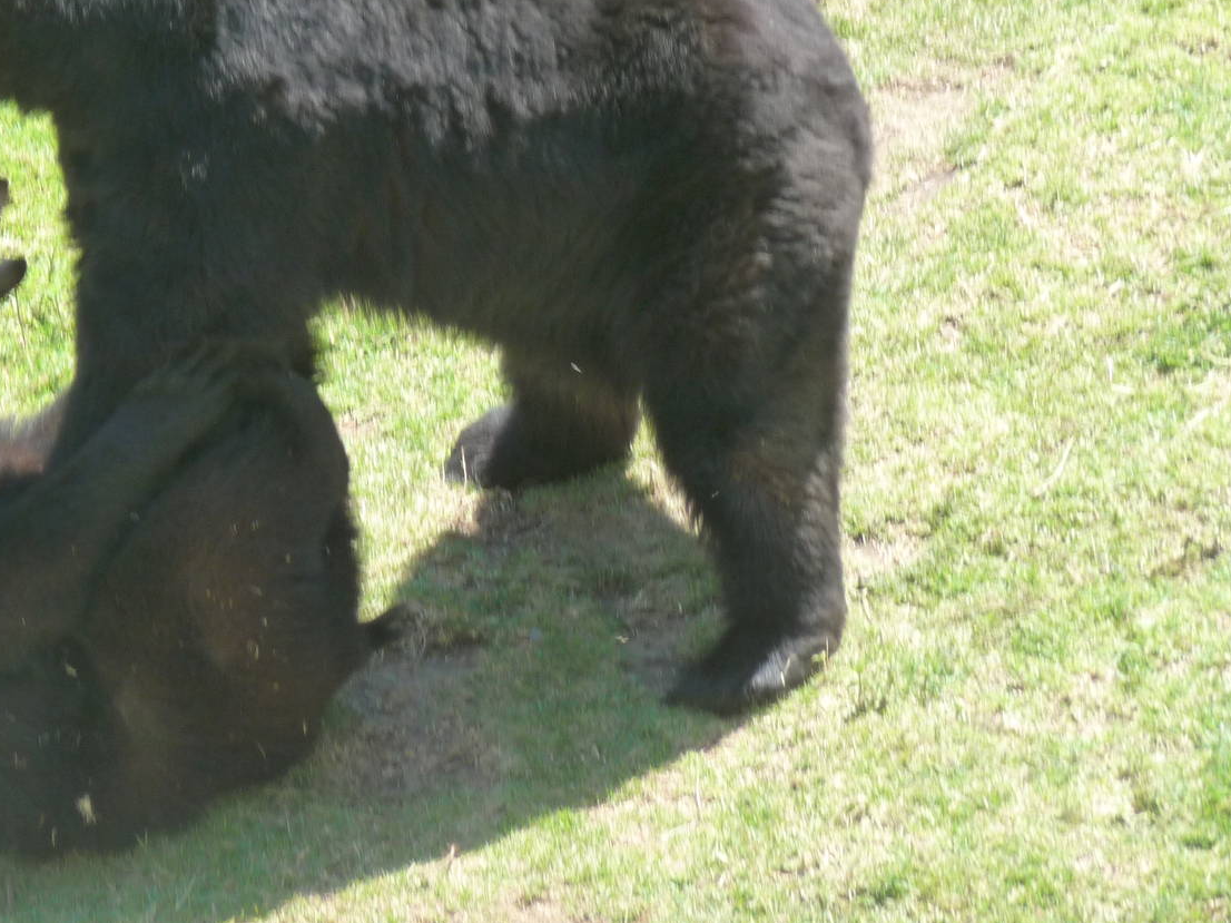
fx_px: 8746
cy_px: 271
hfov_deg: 8.0
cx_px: 347
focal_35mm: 246
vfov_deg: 6.0
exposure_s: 1/160
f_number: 4.8
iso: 160
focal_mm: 29.1
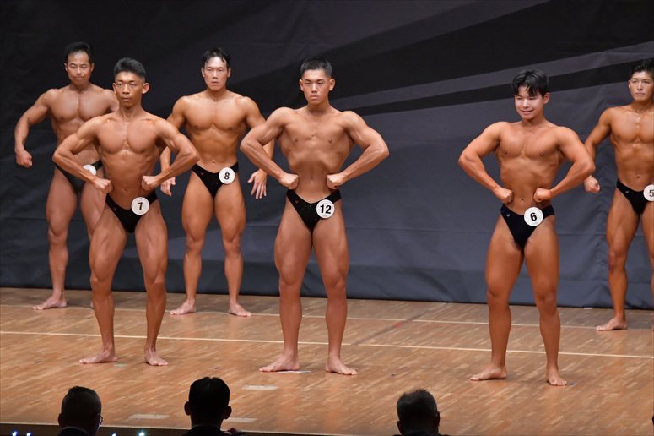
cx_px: 327
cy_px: 218
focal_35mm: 225
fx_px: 4086
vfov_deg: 6.1
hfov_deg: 9.2
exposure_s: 1/400
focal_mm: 150
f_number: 5.6
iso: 6400
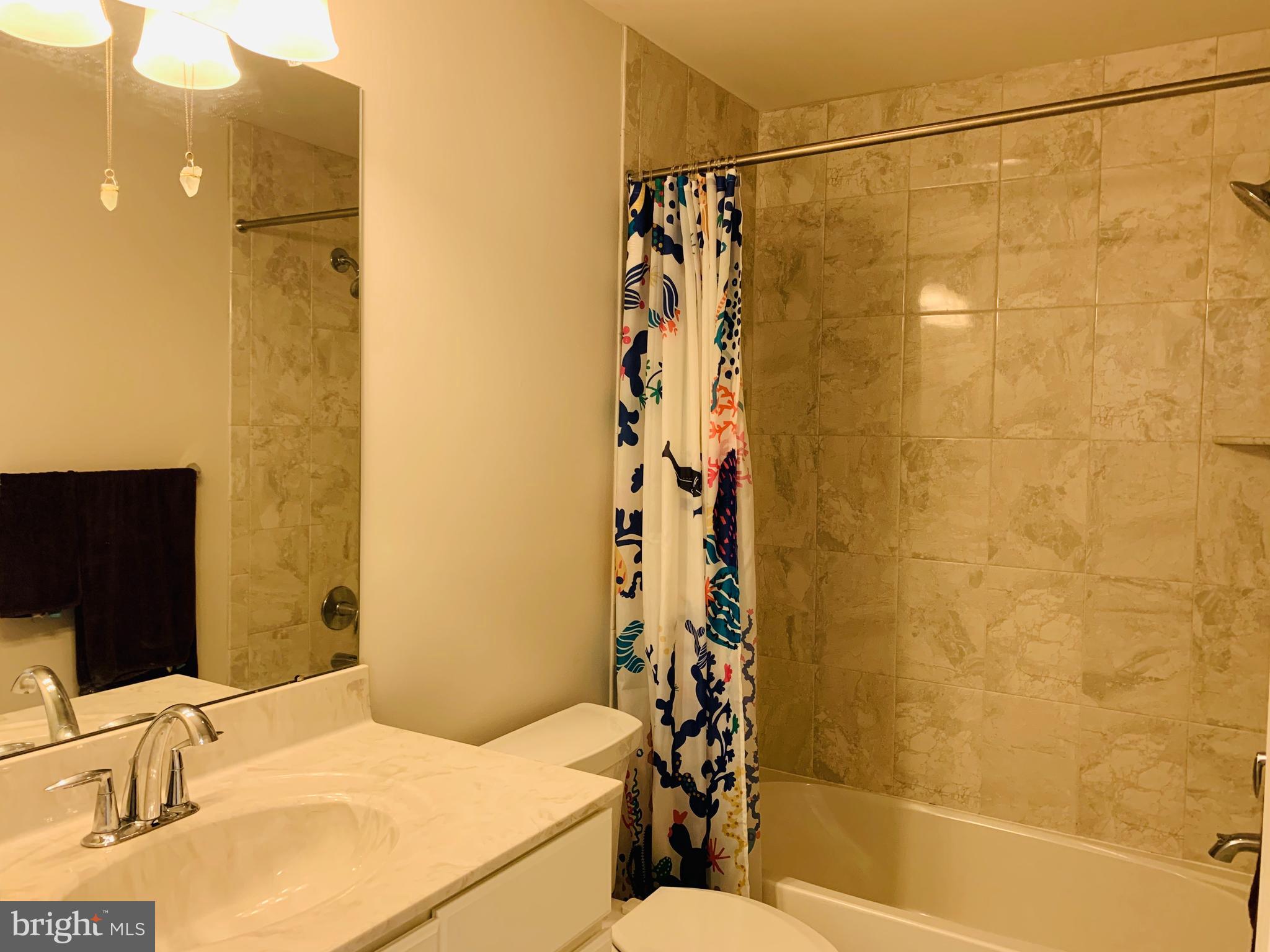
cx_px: 635
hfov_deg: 67.3
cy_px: 476
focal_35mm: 26
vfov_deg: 53.1
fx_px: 954
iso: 160
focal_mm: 4.25
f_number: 1.8
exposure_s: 1/60
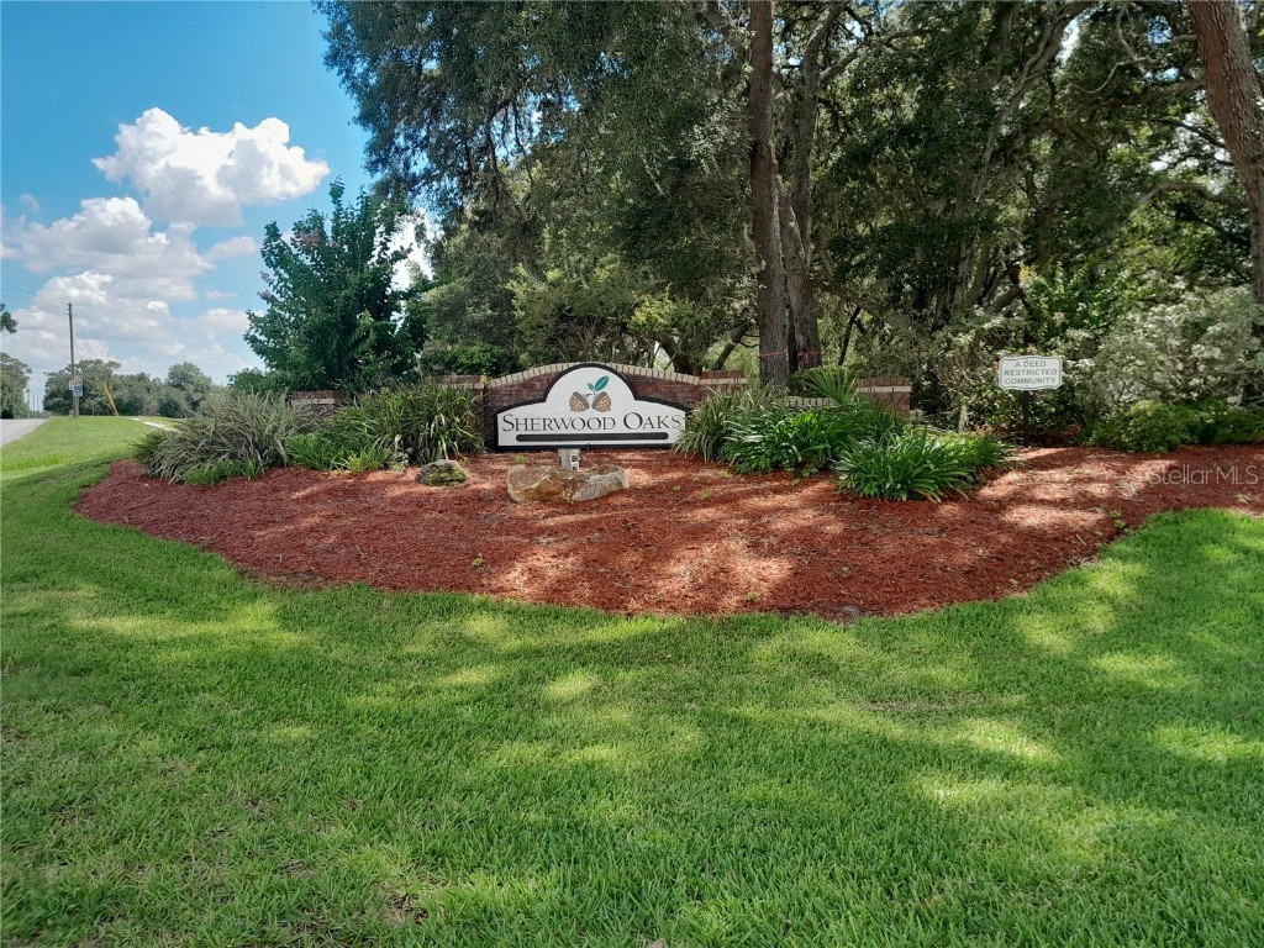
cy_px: 474
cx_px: 632
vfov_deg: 51.4
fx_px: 986
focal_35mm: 27
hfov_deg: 65.3
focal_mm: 4
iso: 40
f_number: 1.8
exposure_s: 1/120
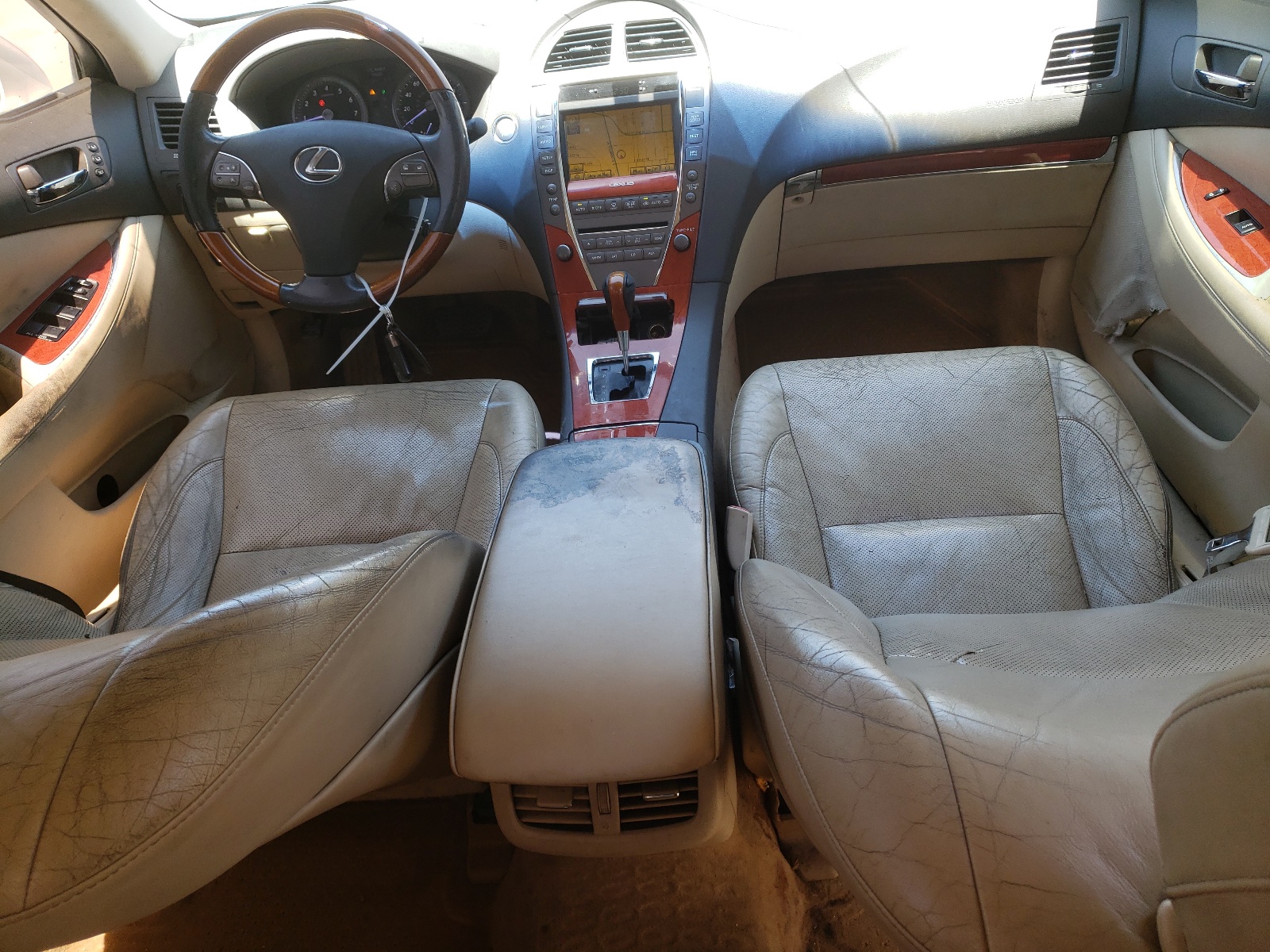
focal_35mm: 26
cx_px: 635
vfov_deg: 53.1
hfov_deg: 67.3
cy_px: 476
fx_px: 954
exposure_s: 1/192
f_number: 1.5
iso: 50
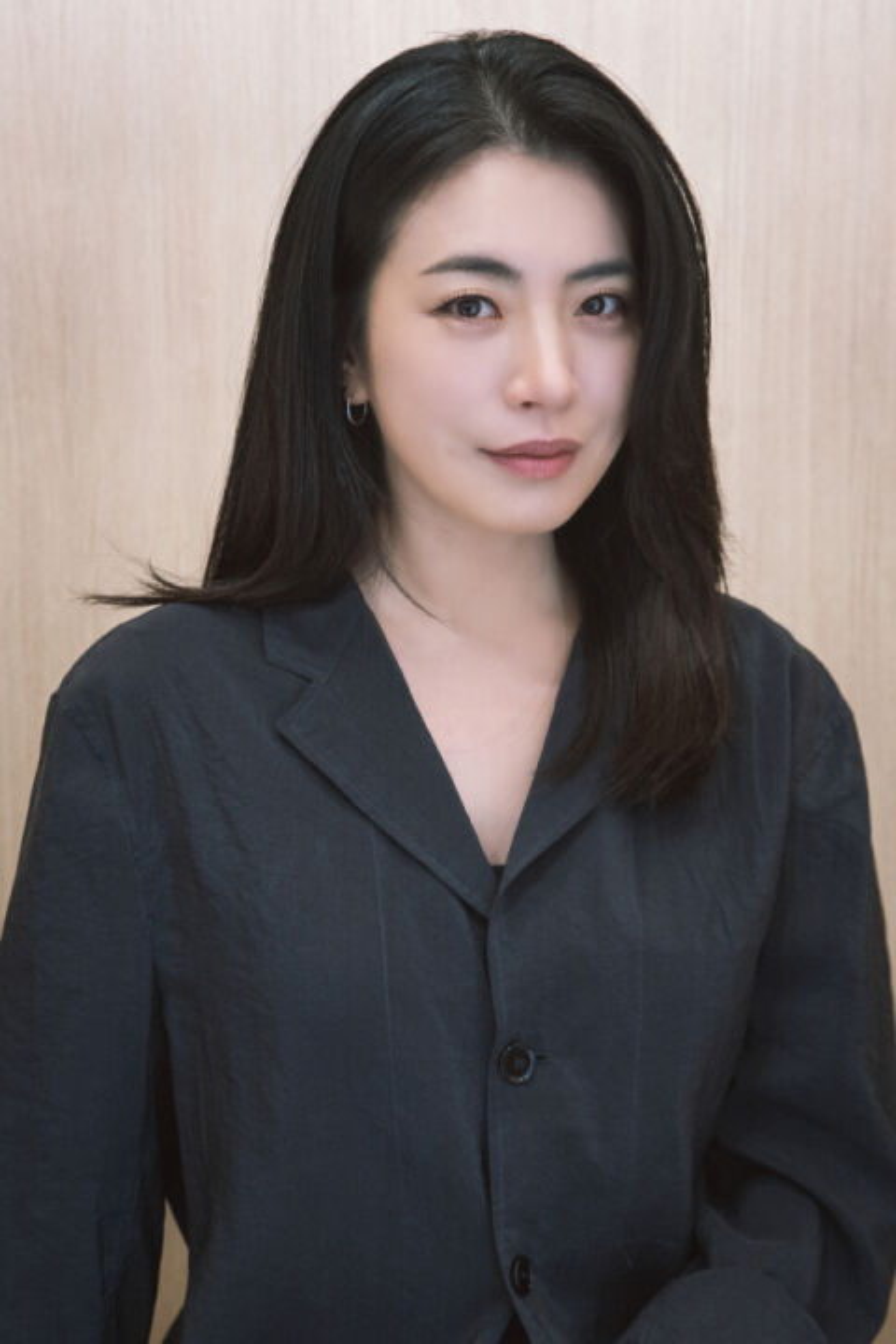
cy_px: 672
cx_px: 448
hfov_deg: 19.5
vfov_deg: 28.8
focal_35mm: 70
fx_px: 2613
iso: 2000
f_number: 5
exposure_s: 1/125
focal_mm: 70
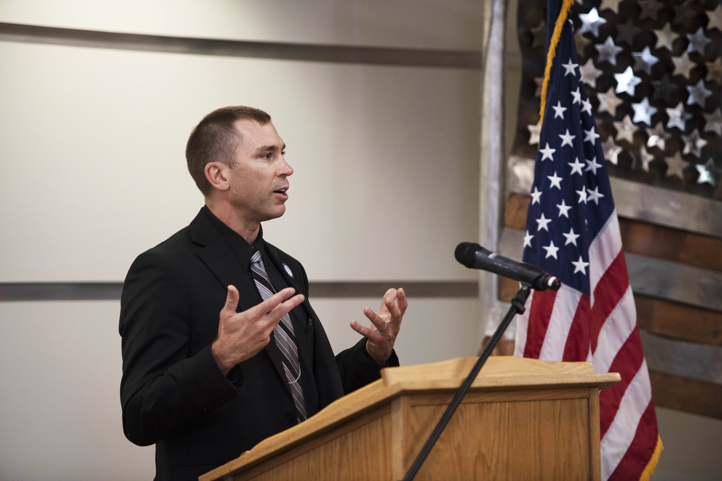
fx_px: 3309
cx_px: 361
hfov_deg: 12.5
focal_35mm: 165
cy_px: 240
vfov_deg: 8.3
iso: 800
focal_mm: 165
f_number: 2.8
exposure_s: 1/250
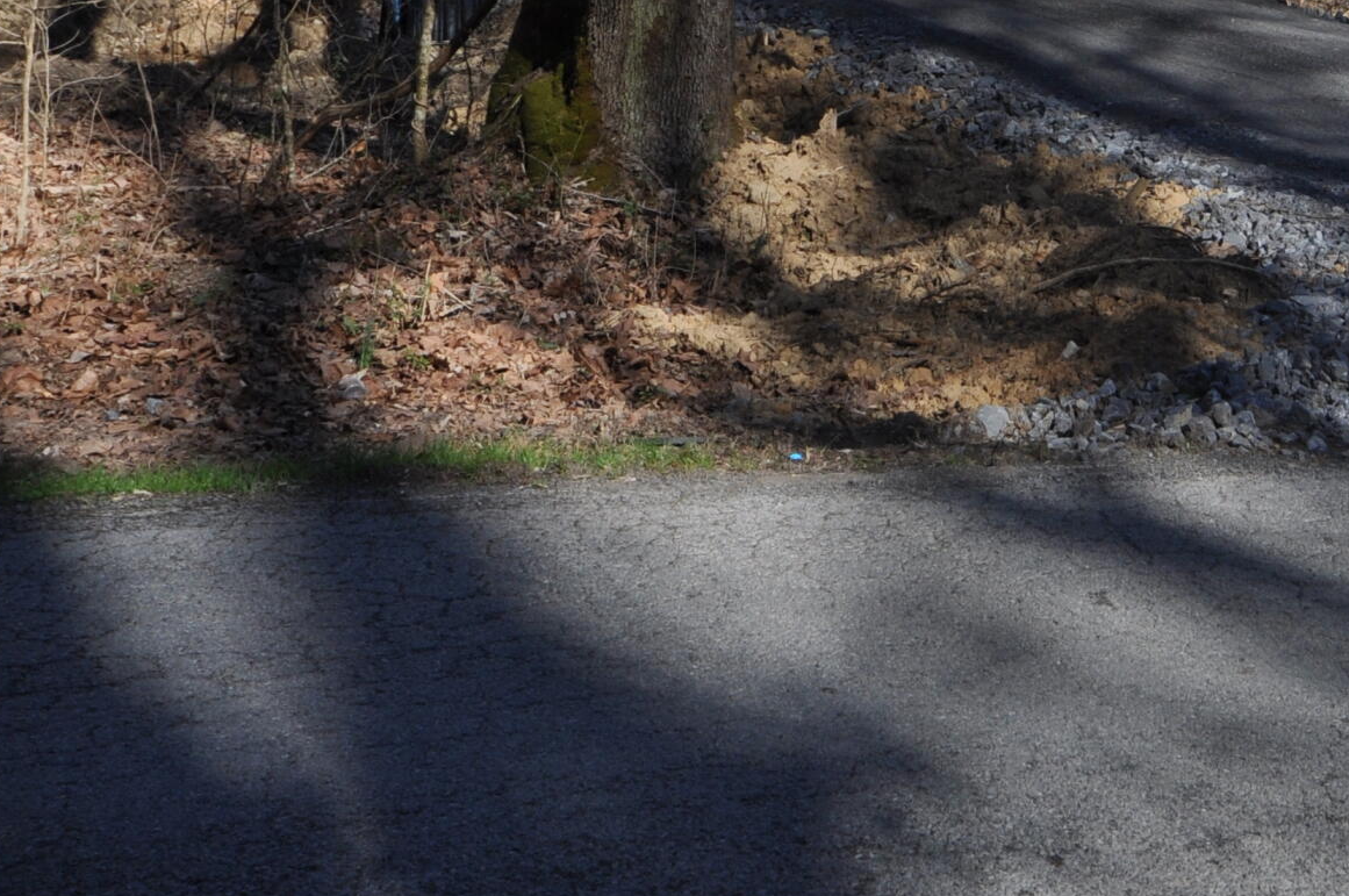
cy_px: -173
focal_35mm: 62
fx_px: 2320
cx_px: 1150
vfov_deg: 20.5
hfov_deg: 31.3
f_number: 8
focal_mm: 16
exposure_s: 1/250
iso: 200
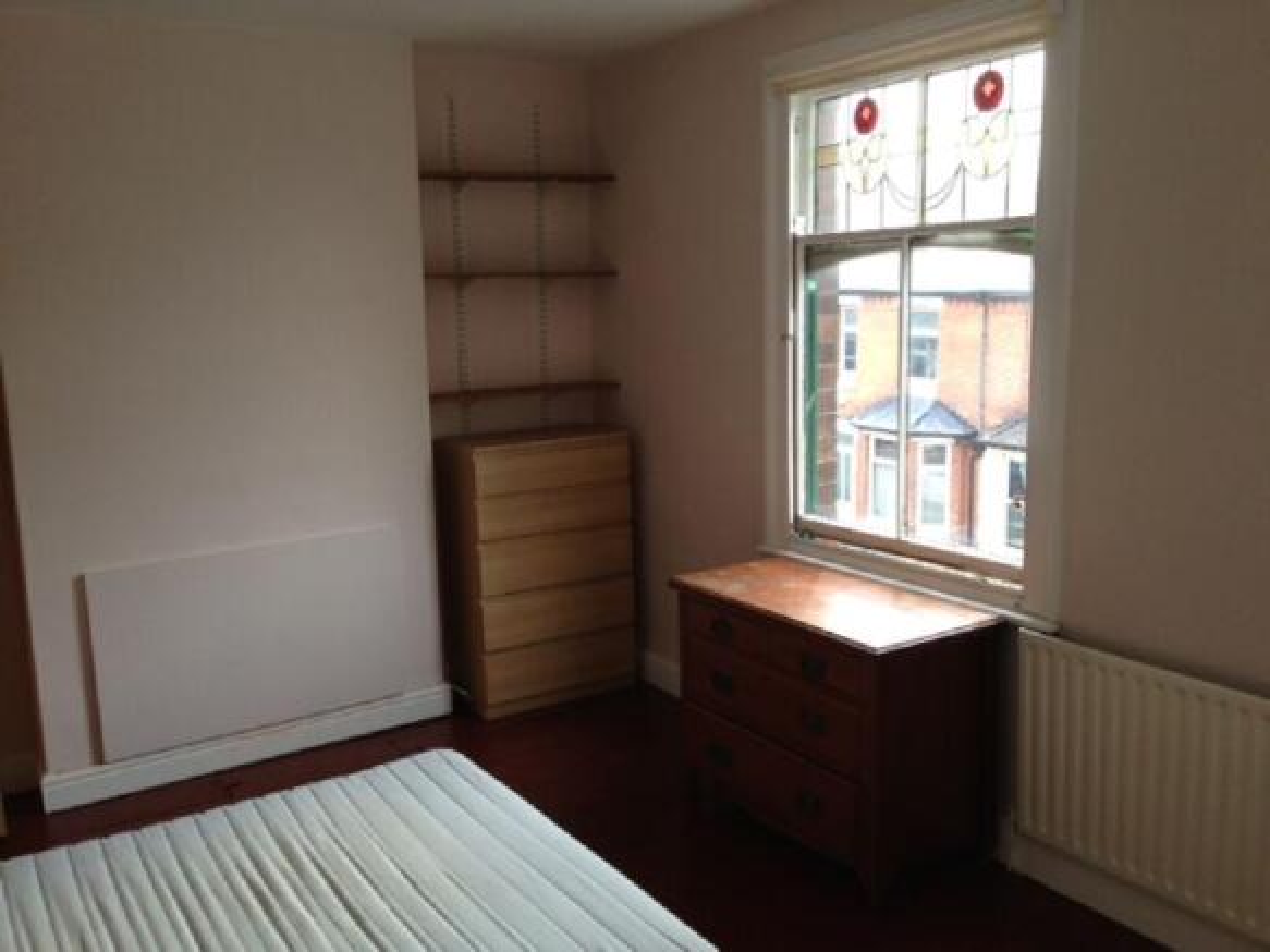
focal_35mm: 33
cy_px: 476
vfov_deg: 42.9
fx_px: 1210
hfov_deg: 55.4
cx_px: 635
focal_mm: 4.13
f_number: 2.4
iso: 80
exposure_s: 1/120
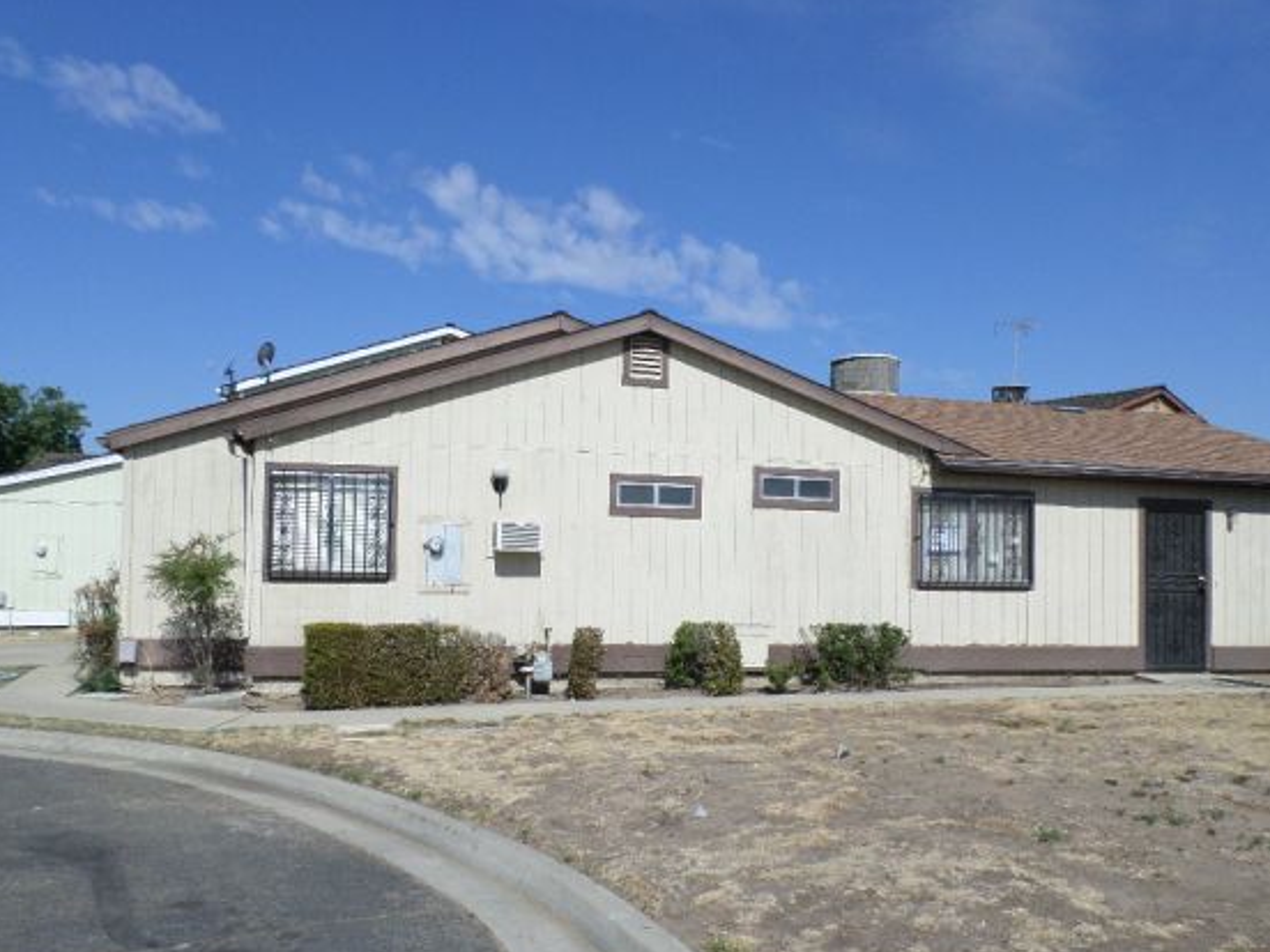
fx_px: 1064
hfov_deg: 61.7
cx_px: 644
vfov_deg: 48.1
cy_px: 533
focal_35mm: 29
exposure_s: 1/180
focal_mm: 4.5
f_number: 9.2
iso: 80
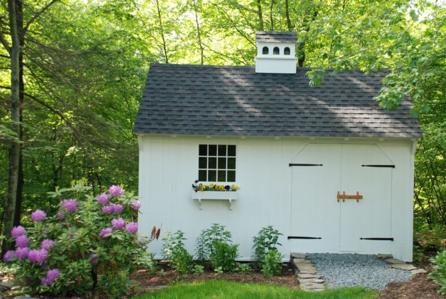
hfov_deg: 36.4
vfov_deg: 24.9
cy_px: 166
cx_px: 261
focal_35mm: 55
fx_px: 677
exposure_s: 1/80
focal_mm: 31
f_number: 4.5
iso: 200
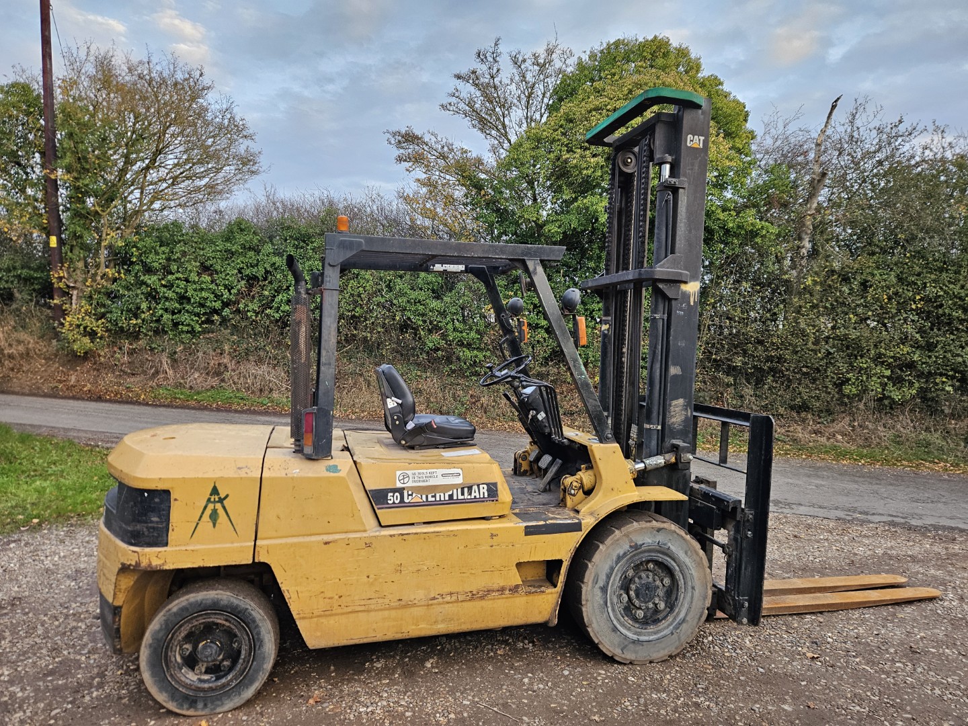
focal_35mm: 23
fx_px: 643
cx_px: 484
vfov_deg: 58.9
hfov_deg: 73.9
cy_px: 363
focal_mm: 5.4
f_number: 1.8
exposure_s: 1/180
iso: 200
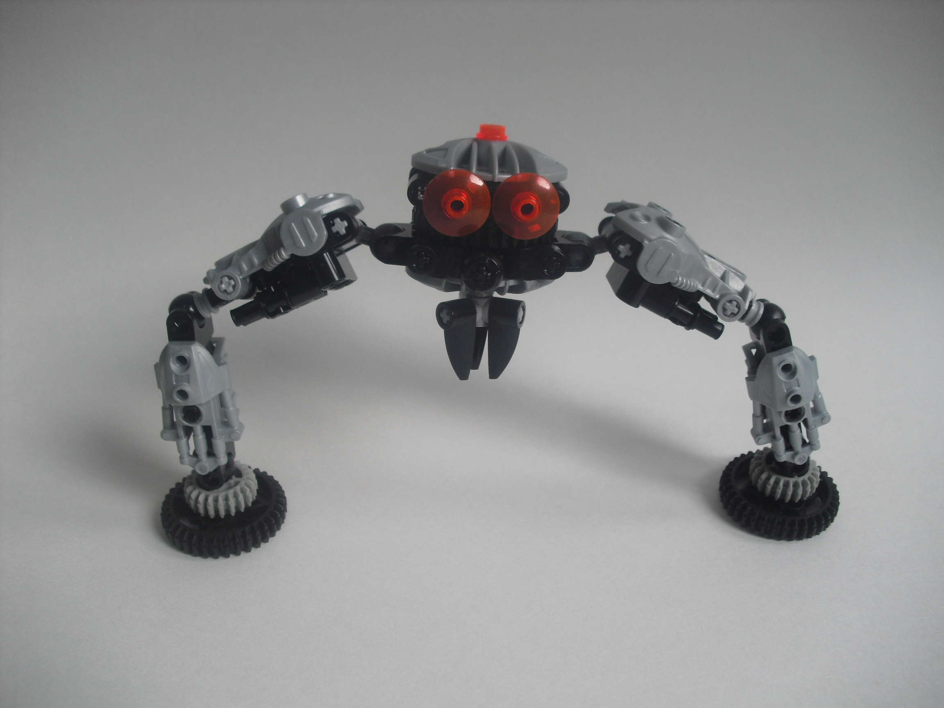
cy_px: 354
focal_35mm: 36
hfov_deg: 51.4
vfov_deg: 39.7
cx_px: 472
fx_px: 982
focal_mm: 6.3
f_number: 3.1
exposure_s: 1/80
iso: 100
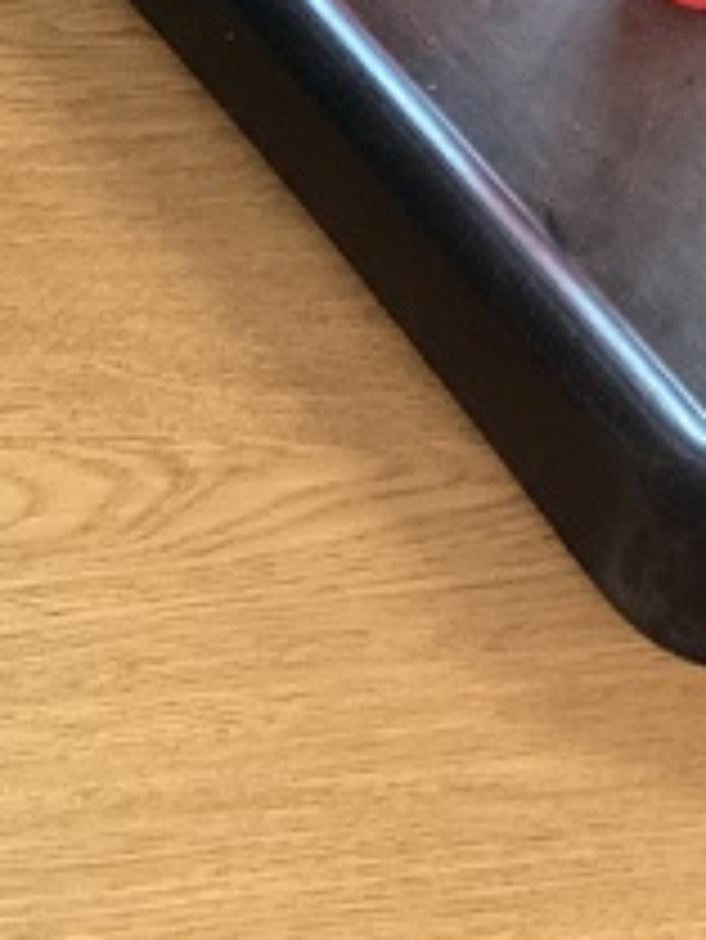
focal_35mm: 99
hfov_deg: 14.4
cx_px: 895
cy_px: -396
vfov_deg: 18.0
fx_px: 2689
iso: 200
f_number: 2.4
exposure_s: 1/60
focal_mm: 3.3
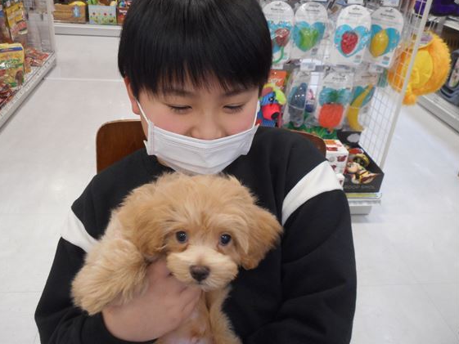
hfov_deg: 58.3
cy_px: 162
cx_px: 215
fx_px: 411
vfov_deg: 45.4
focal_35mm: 31
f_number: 4
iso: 320
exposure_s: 1/30
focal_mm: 5.2
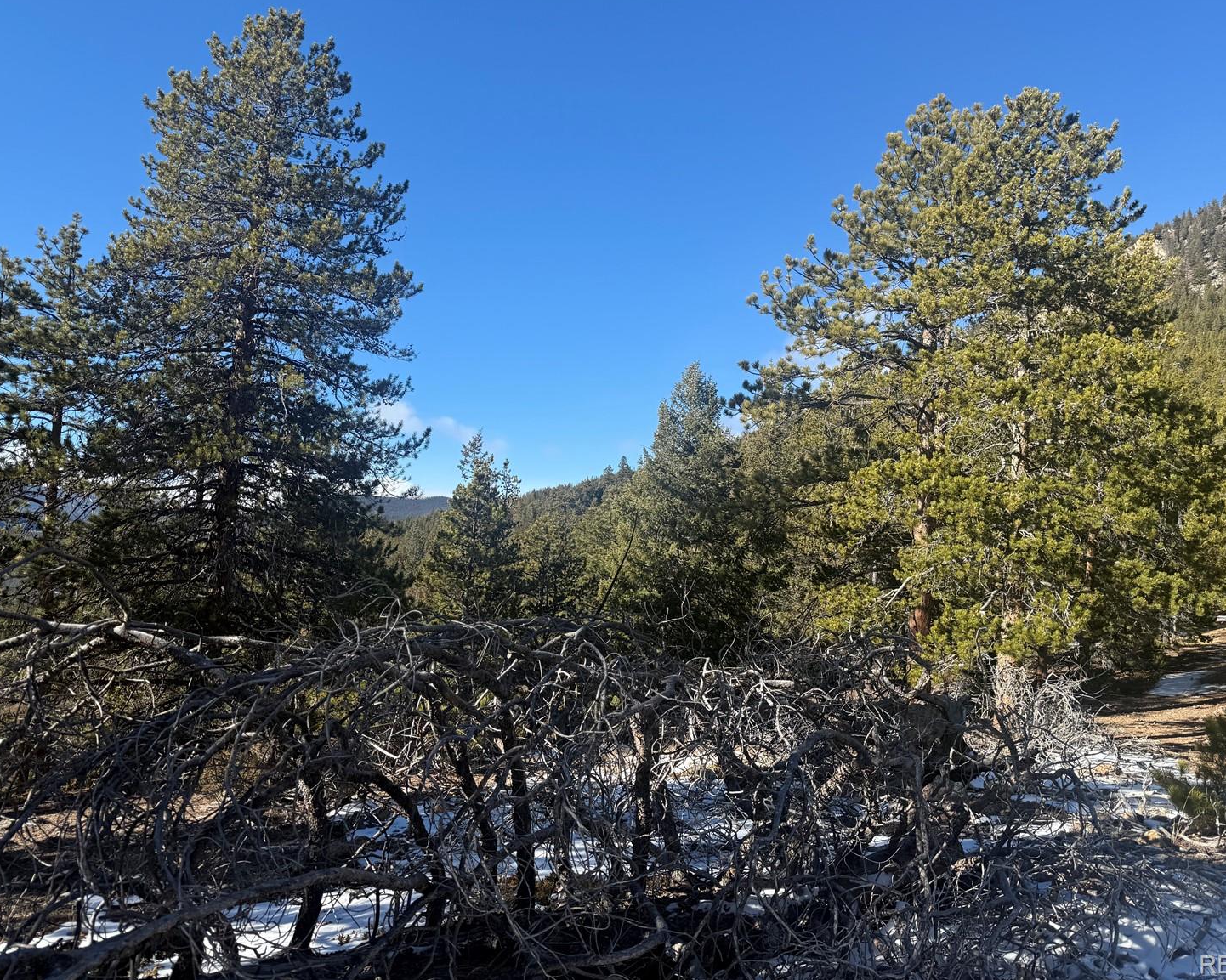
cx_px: 657
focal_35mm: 26
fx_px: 943
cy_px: 473
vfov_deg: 54.9
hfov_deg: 66.0
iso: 80
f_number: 1.78
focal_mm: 6.76
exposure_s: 1/2169
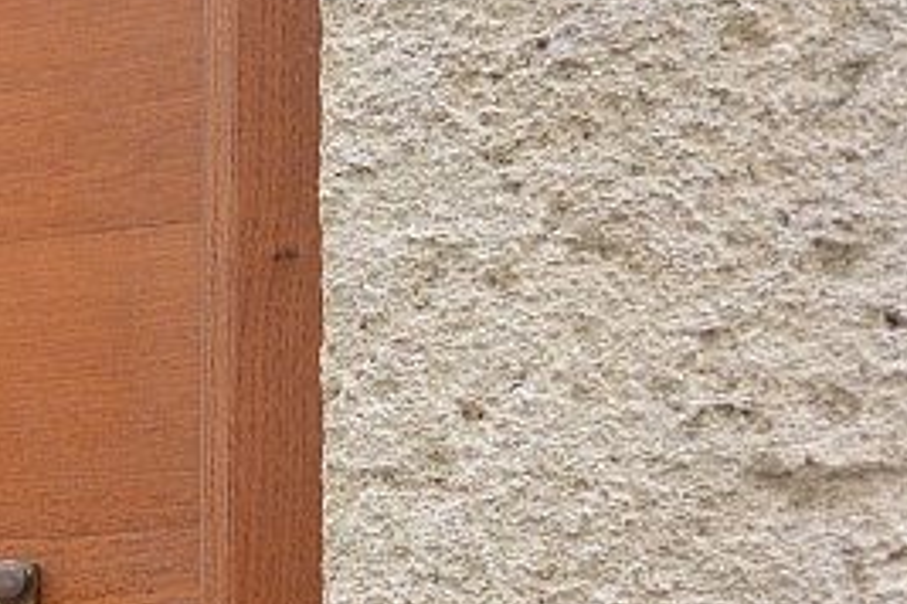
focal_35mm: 111
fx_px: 2796
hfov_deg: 17.7
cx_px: -115
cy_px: 687
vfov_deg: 12.1
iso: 160
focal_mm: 14
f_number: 4
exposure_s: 1/80
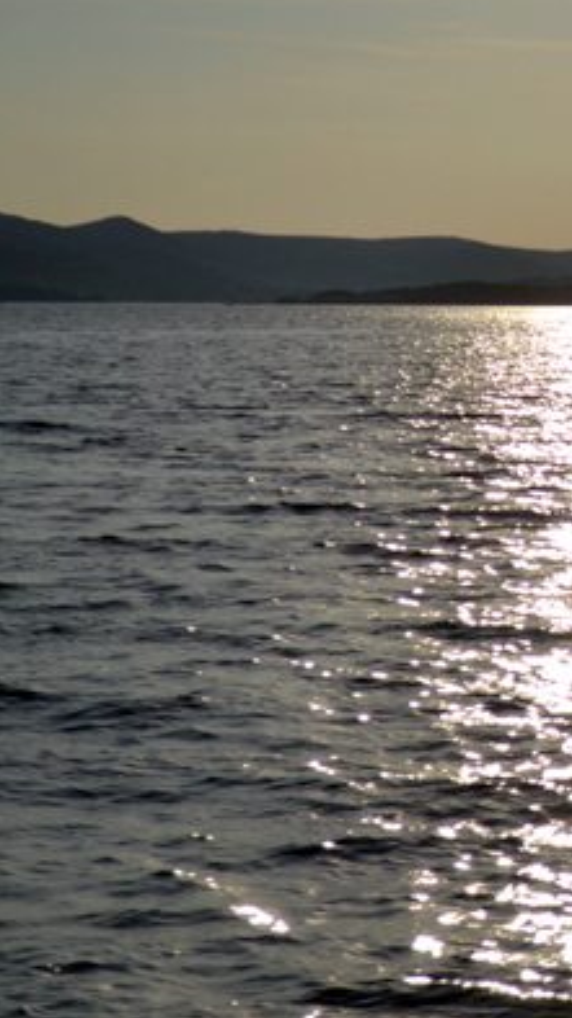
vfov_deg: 16.7
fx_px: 3452
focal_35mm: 128
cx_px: 782
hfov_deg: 9.3
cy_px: 350
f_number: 5.3
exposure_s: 1/2000
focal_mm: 40
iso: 100
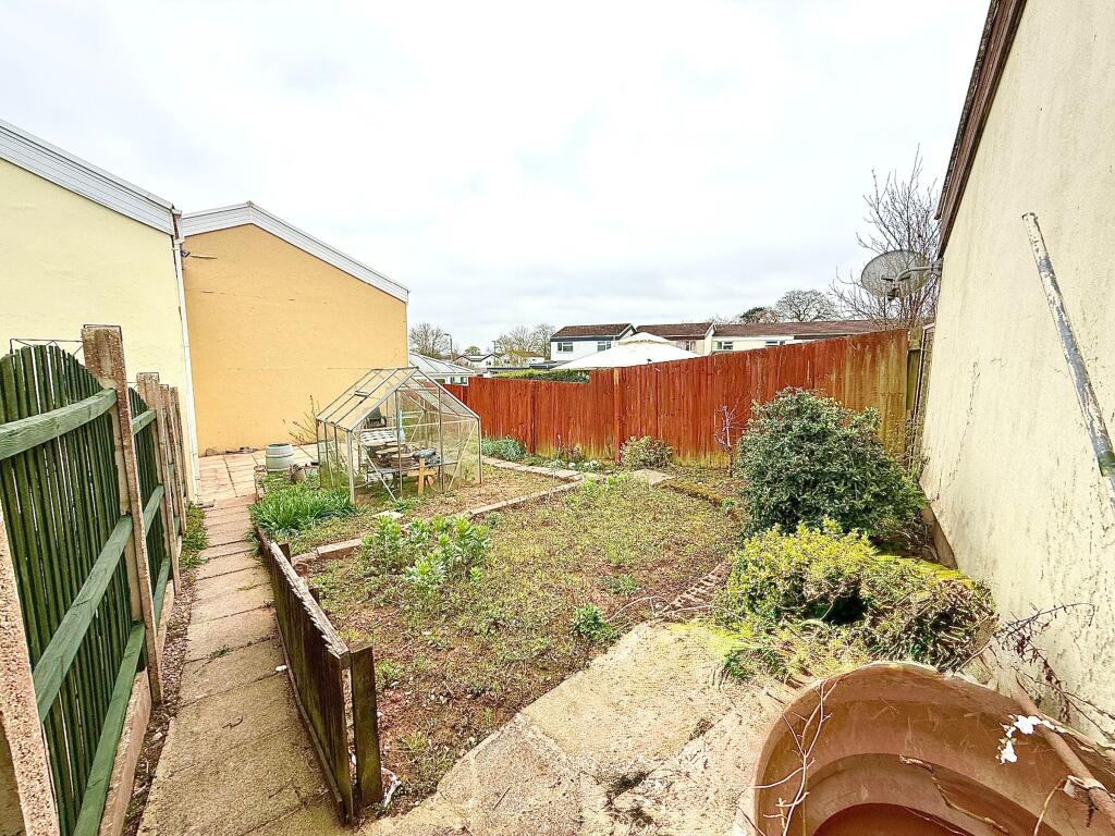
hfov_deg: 102.1
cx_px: 558
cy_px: 418
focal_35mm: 14
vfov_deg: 85.7
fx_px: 451
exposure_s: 1/569
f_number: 2.2
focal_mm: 2.22
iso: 50
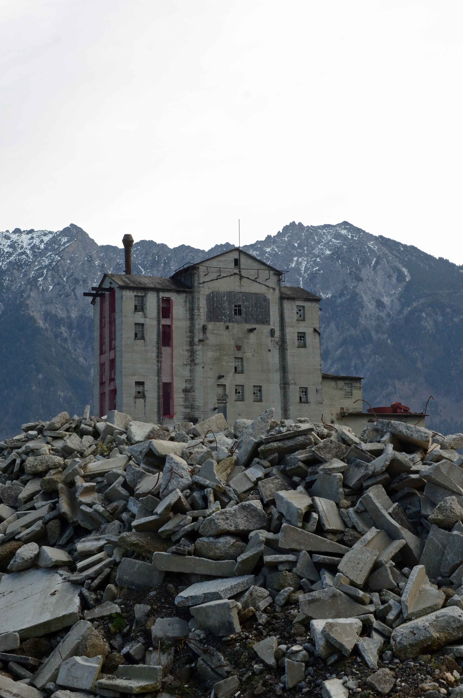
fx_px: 1182
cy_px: 312
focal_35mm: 61
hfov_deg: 22.2
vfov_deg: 32.9
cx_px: 234
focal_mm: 34
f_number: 11
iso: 1000
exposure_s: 1/500
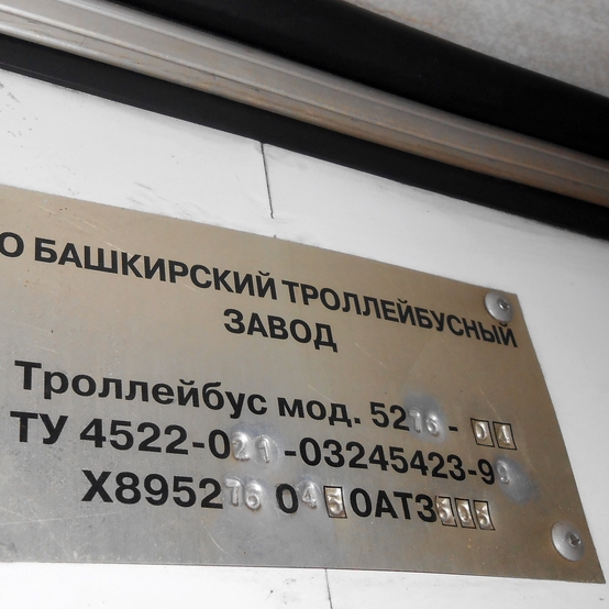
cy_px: 257
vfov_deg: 34.6
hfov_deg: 34.7
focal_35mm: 49
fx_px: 975
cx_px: 303
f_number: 11.9
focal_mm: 5.3
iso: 200
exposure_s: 1/25
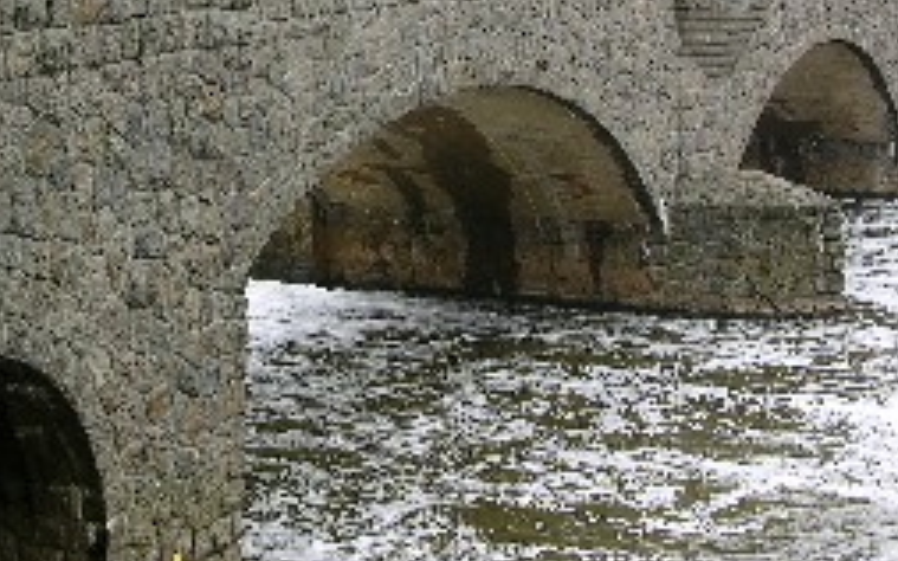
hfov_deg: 24.0
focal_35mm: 86
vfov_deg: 15.0
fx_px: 2104
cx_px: 328
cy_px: 60
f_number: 4.5
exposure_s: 1/44.4
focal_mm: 8.9
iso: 50
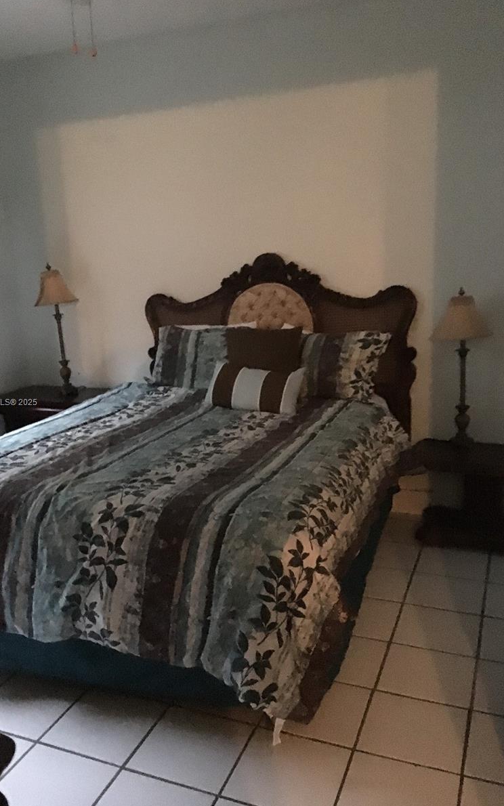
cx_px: 218
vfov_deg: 61.2
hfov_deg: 40.5
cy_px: 403
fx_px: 681
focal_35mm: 31
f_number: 2.2
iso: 1600
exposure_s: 1/15
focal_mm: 4.15
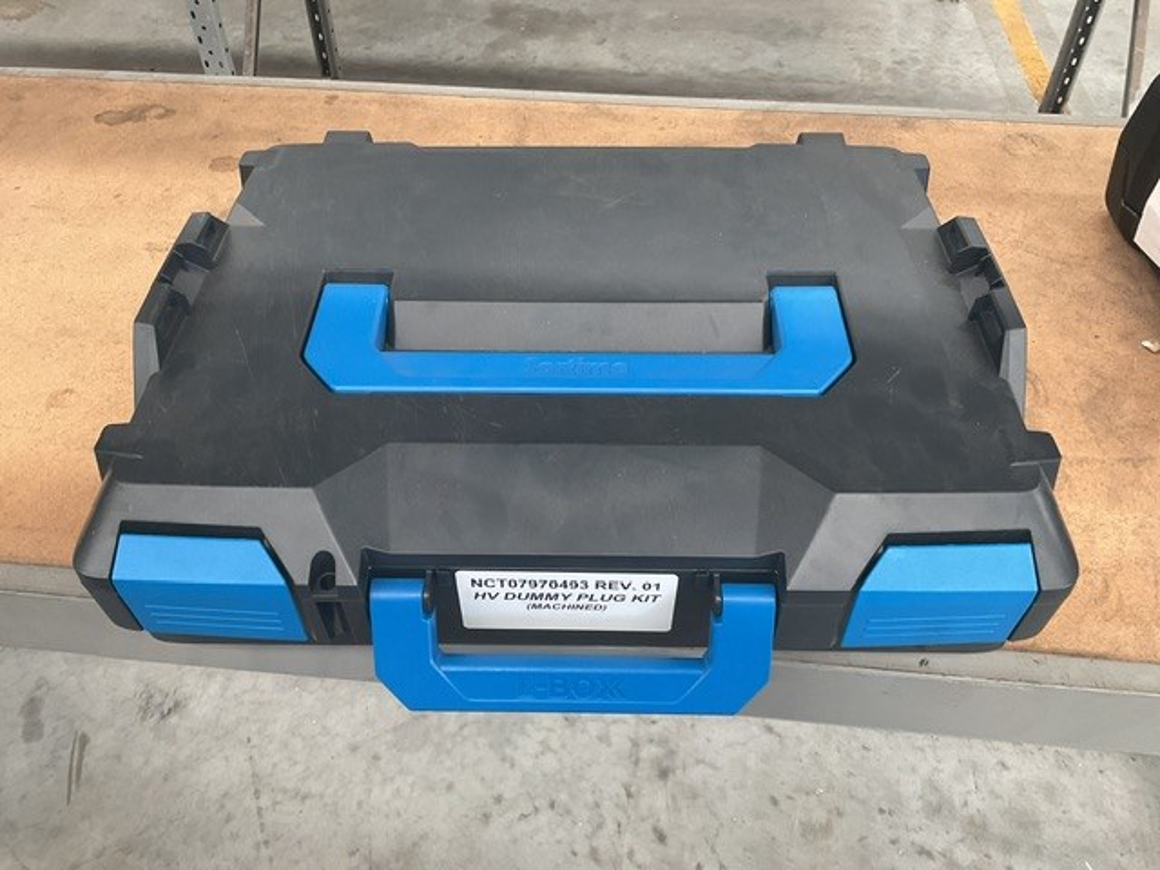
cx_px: 580
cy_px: 435
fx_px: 972
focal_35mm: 29
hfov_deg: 61.7
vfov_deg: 48.2
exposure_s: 1/60
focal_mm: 3
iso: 100
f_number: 1.8
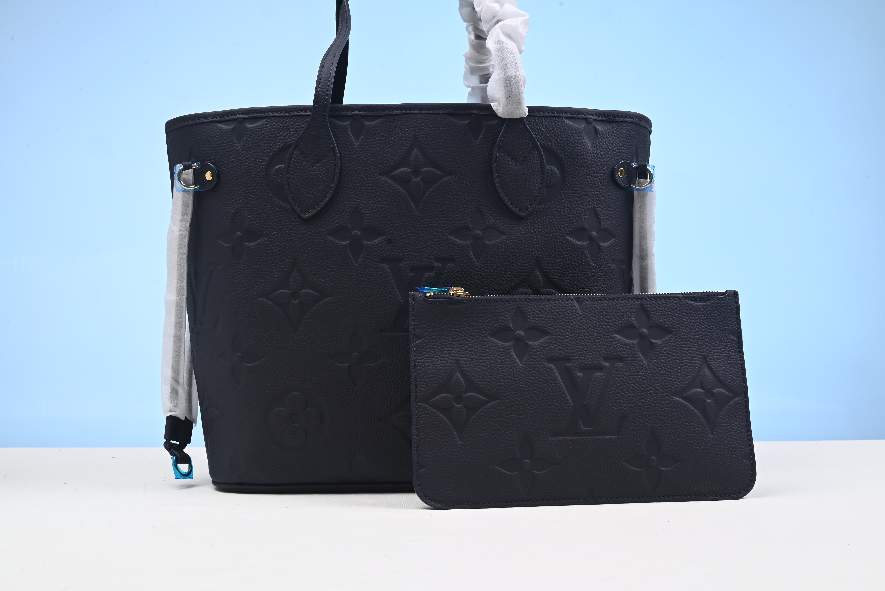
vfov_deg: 33.4
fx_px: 984
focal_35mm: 40
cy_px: 296
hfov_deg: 48.4
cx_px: 442
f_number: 16
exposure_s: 1/2
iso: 100
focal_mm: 40
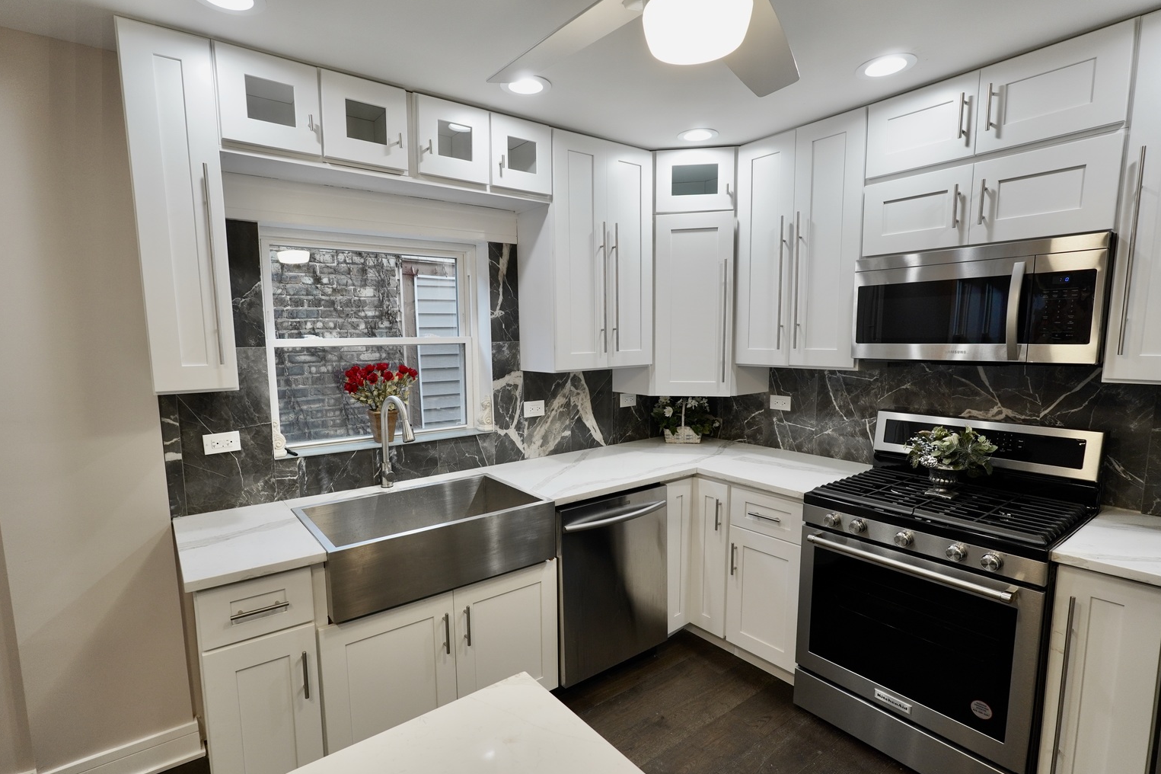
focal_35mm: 18
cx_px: 565
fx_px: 565
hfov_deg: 91.5
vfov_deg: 68.7
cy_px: 406
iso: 320
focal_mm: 11
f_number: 4
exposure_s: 1/60
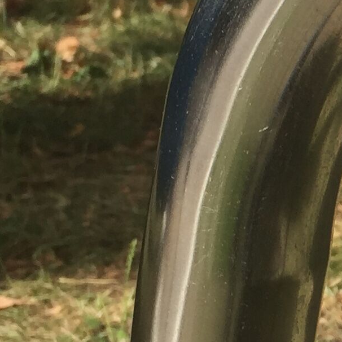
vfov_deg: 12.7
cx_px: 563
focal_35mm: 138
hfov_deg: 11.9
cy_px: 154
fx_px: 1543
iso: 32
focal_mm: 4.15
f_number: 2.2
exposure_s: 1/542
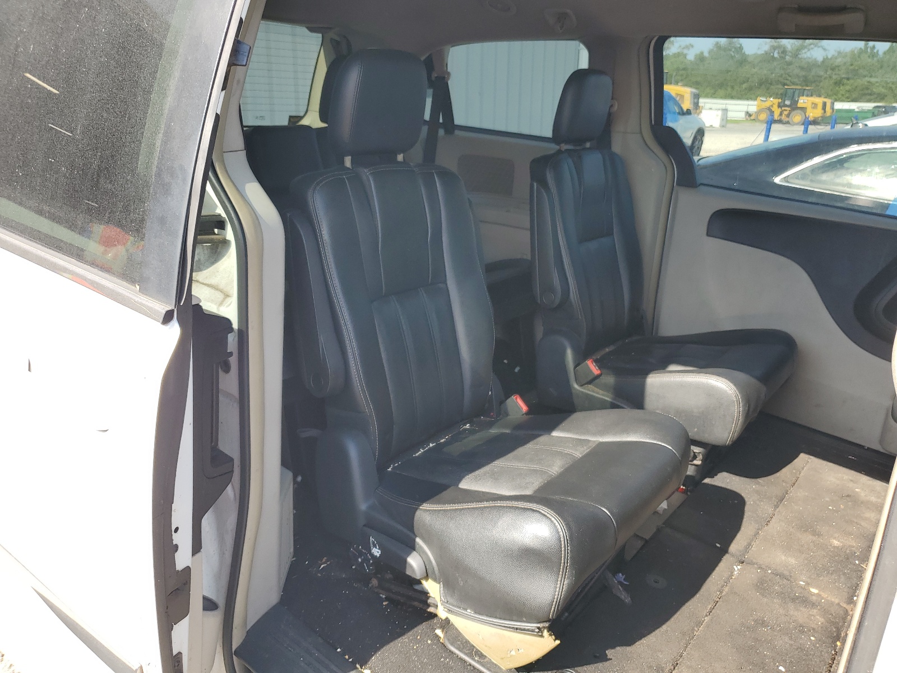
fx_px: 674
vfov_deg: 53.1
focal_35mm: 26
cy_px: 336
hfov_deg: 67.3
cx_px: 448
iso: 50
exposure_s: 1/500
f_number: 1.5
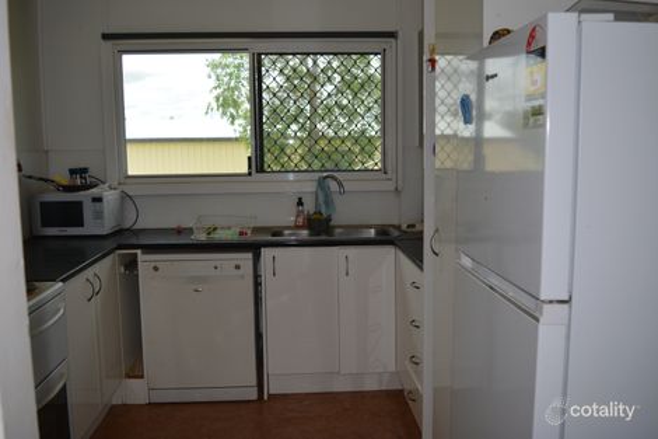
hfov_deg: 57.2
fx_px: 603
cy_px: 220
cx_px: 329
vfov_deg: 39.9
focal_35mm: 33
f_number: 3.8
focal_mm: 22
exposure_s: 1/200
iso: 200
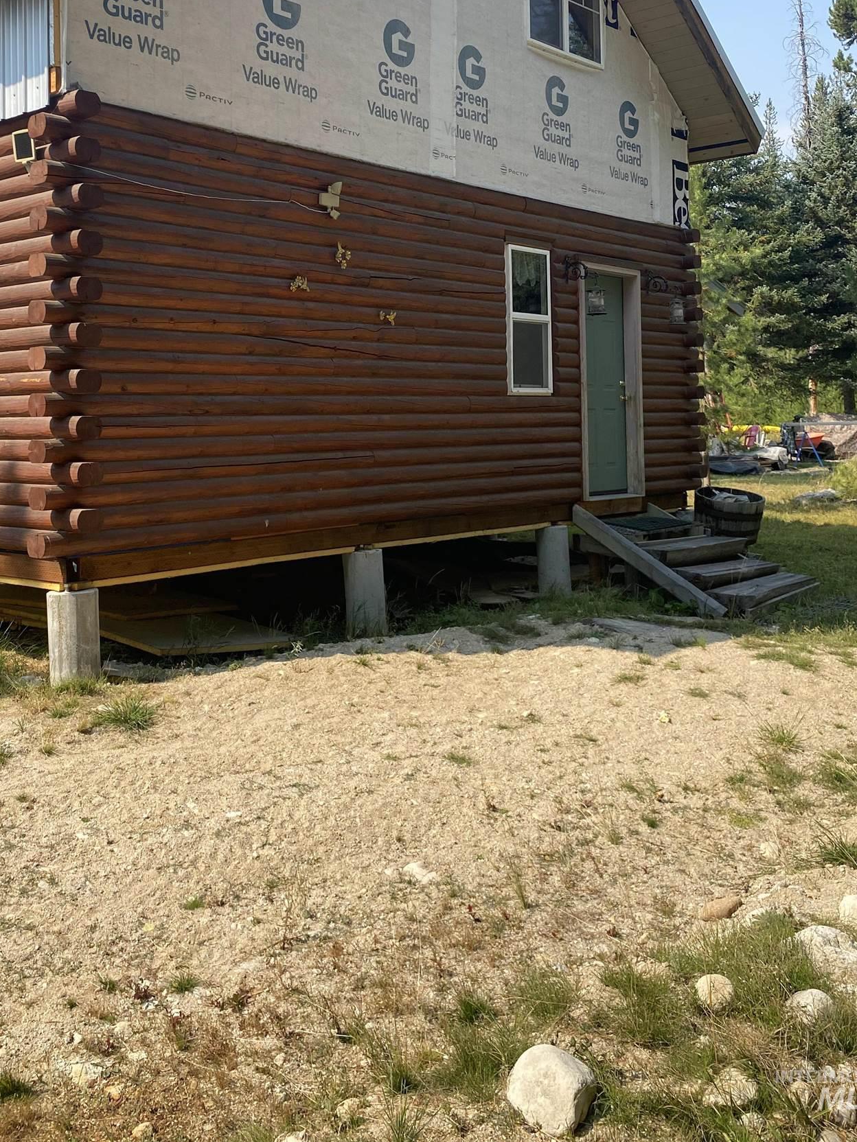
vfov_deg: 50.2
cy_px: 358
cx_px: 341
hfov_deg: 39.5
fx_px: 1188
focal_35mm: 36
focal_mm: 4.2
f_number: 1.8
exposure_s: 1/1727
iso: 32
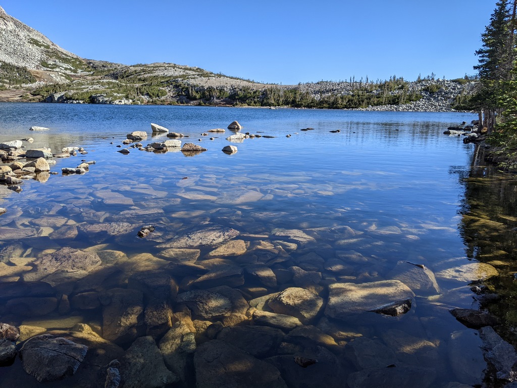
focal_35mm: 27
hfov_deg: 65.3
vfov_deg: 51.4
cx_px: 258
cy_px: 194
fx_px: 403
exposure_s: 1/2933
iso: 63
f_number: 1.8
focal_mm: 4.44
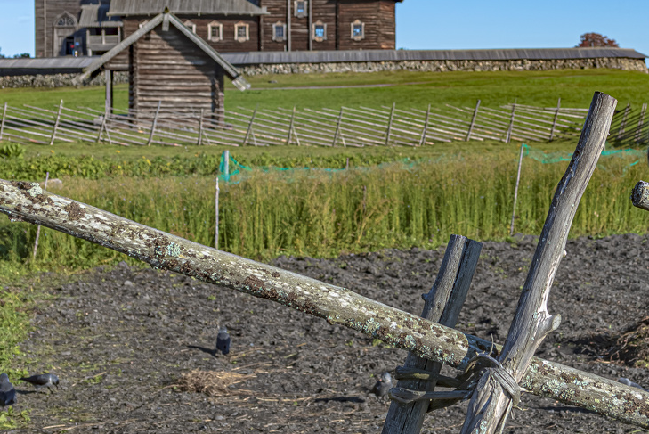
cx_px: 437
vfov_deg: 18.5
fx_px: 1317
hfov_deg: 27.5
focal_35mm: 73
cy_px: 66
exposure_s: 1/200
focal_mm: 38
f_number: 10
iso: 80
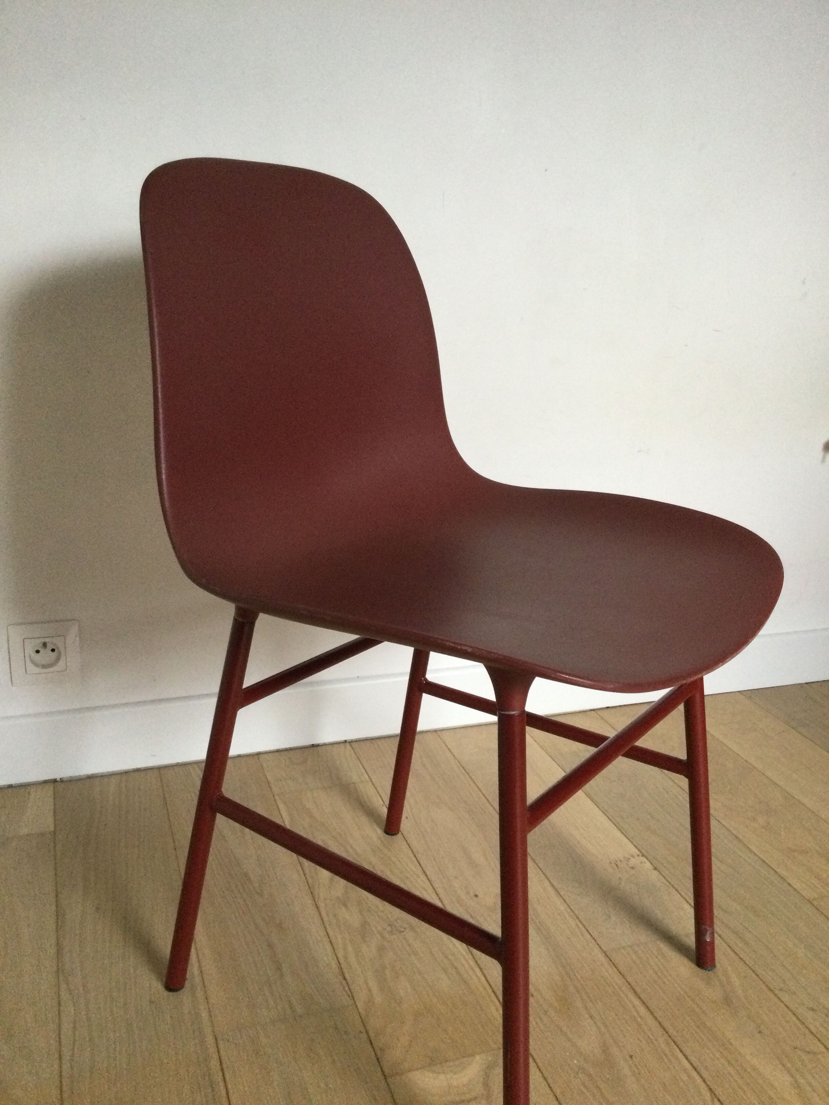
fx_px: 990
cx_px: 414
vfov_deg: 58.4
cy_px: 552
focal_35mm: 31
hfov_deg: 45.4
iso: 200
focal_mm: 3.3
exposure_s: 1/33
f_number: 2.4
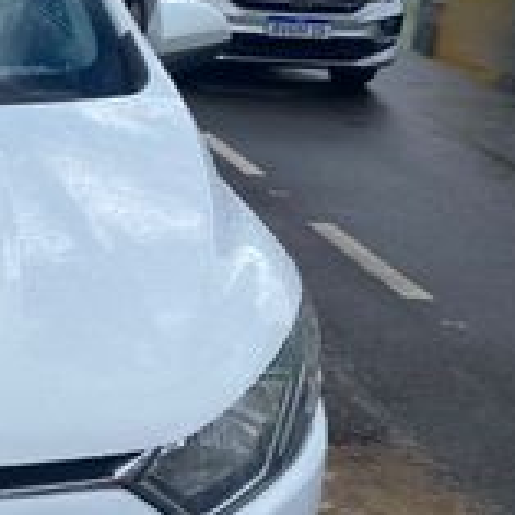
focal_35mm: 69
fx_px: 1161
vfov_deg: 24.9
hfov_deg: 21.4
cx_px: -239
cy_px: 321
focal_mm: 4.25
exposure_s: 1/3125
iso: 32
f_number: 1.8
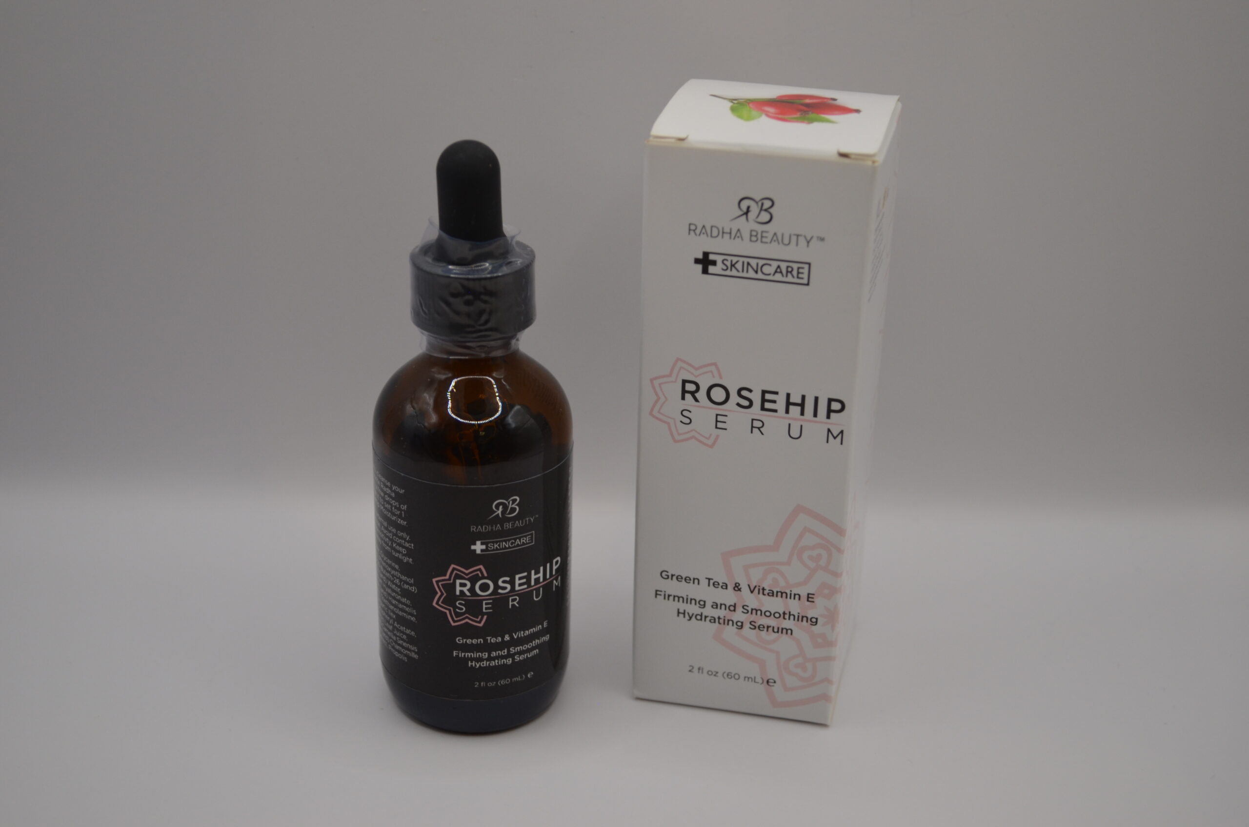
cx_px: 624
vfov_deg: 26.4
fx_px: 1766
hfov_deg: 39.0
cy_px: 414
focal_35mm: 51
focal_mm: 34
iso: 400
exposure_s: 1/100
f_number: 5
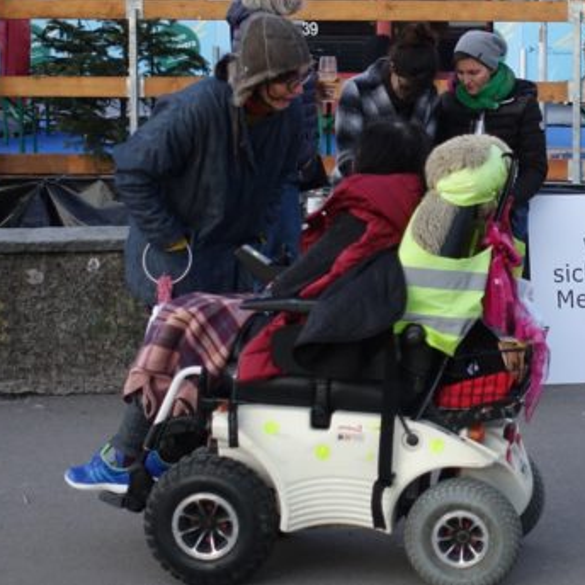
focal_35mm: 90
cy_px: 293
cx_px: 396
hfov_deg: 19.2
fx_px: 1721
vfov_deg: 19.3
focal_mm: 25.7
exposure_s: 1/60
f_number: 2.8
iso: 800
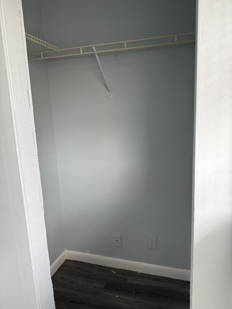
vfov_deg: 71.6
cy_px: 154
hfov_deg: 56.8
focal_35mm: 24
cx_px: 116
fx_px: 214
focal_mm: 6.76
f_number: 1.78
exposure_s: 1/121
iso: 160
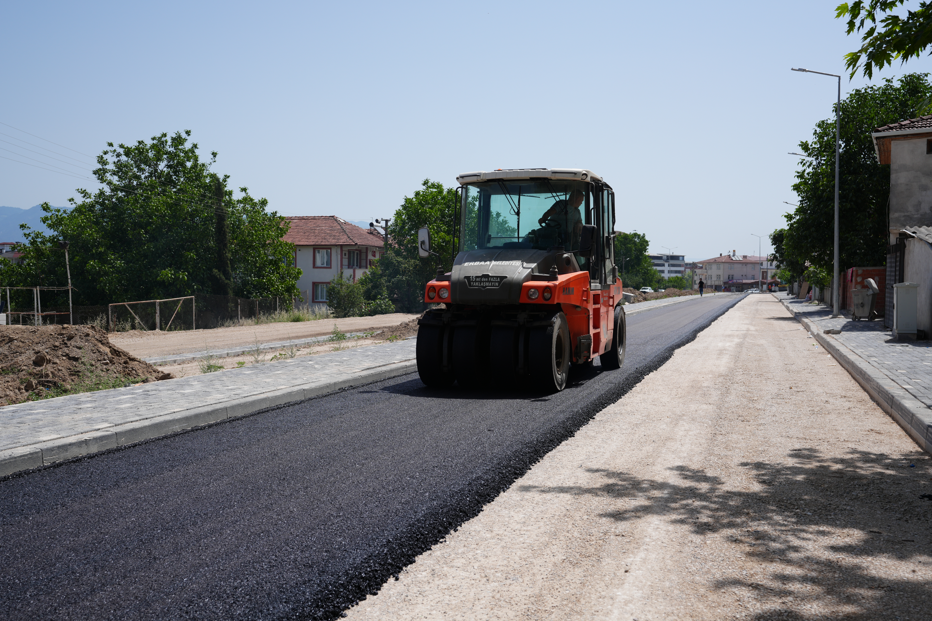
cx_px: 466
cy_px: 310
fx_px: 906
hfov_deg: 54.4
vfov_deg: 37.9
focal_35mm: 35
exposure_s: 1/800
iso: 100
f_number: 5.6
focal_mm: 35
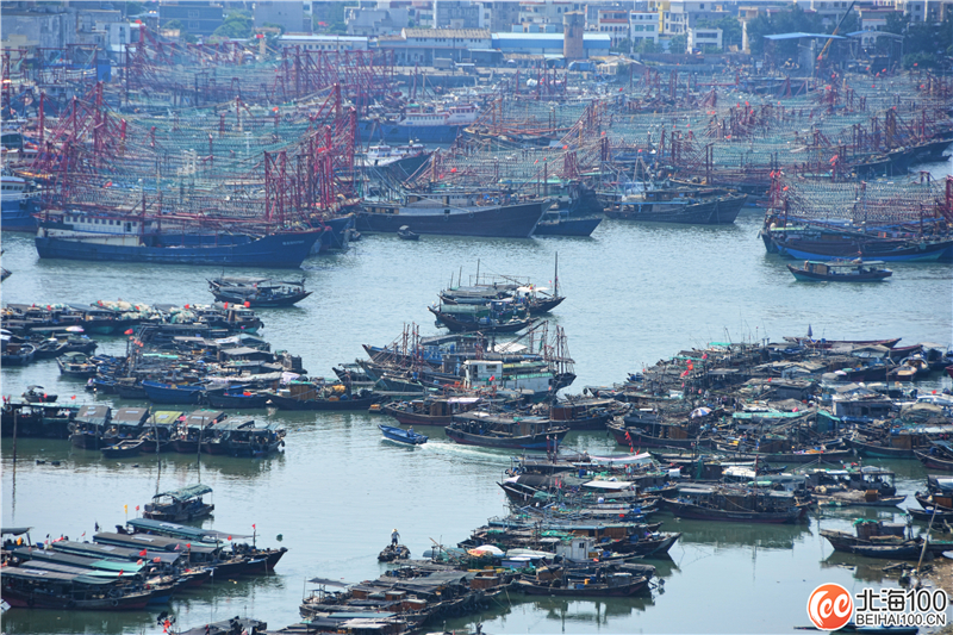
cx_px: 476
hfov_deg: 10.2
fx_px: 5359
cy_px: 318
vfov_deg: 6.8
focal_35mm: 202
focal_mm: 135
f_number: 5.6
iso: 200
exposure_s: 1/1250
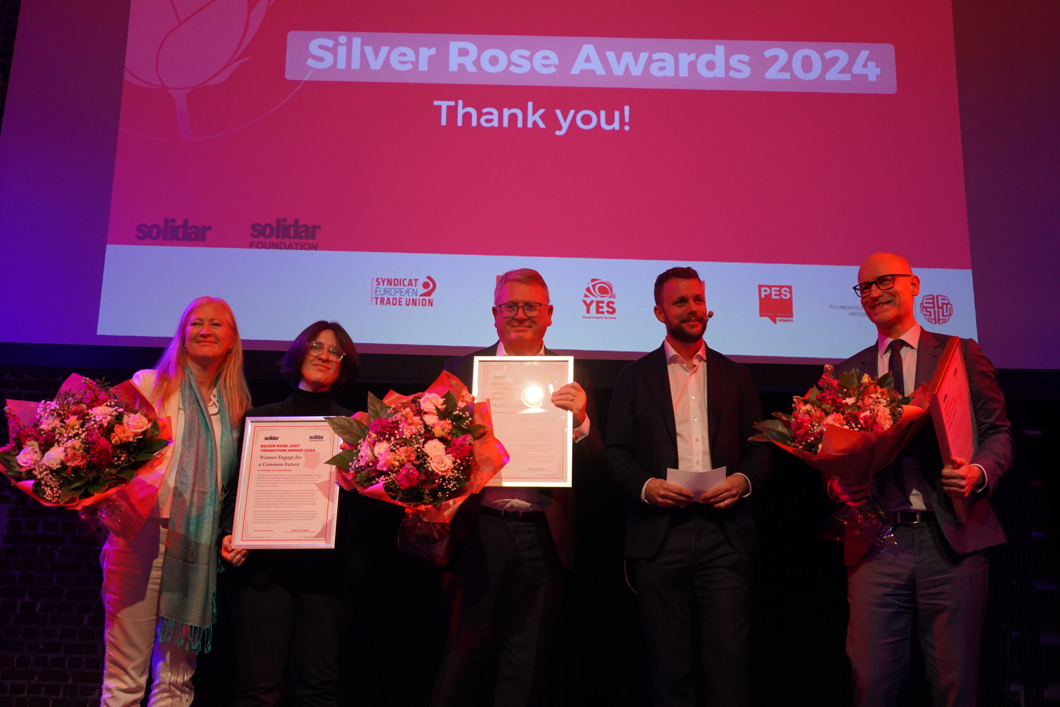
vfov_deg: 35.1
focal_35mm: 38
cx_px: 530
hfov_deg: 50.7
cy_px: 354
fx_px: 1119
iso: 4000
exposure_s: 1/160
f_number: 4
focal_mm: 38
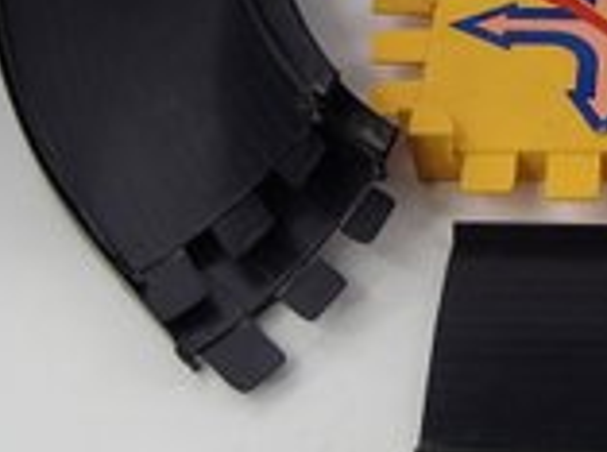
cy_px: 56
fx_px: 1417
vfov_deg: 17.9
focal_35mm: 81
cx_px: 617
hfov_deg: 23.1
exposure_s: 1/160
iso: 200
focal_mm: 6.64
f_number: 4.7
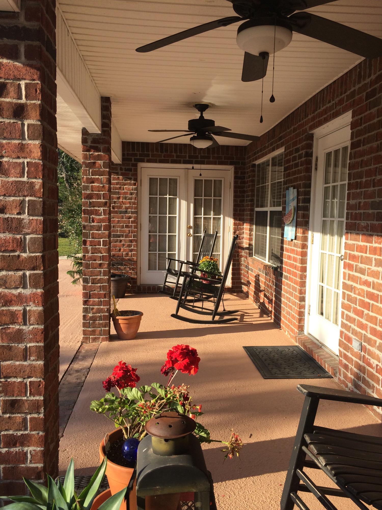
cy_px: 255
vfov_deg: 61.7
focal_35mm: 29
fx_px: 427
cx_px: 191
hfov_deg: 48.2
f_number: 2.2
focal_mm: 4.15
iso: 32
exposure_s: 1/1053
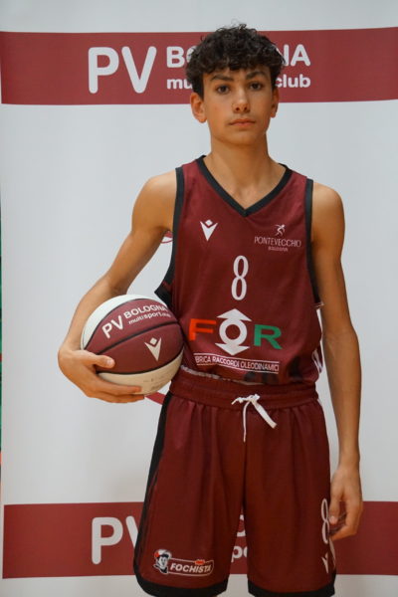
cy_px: 298
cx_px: 199
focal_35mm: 106
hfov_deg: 12.9
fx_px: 1766
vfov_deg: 19.2
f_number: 5
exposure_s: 1/100
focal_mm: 71
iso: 3200
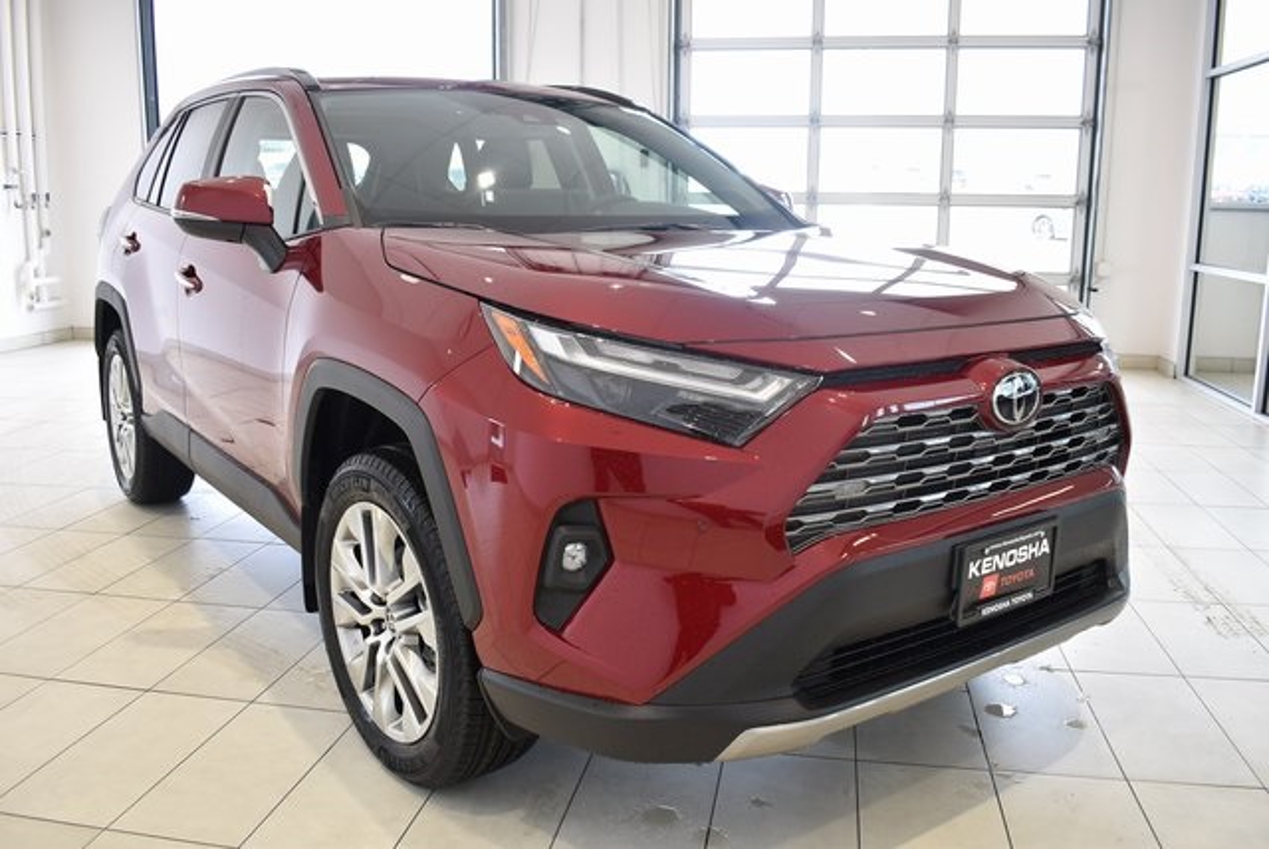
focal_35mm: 30
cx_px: 634
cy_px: 424
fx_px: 1058
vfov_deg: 43.7
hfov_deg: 61.9
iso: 400
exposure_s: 1/100
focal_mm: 20
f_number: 5
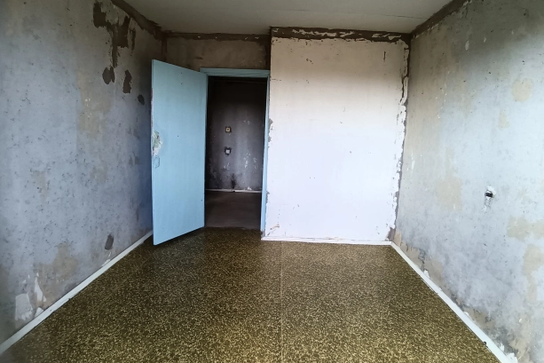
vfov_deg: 67.3
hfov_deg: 90.0
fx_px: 272
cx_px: 271
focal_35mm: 18
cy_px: 167
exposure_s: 1/50
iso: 304
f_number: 2.2
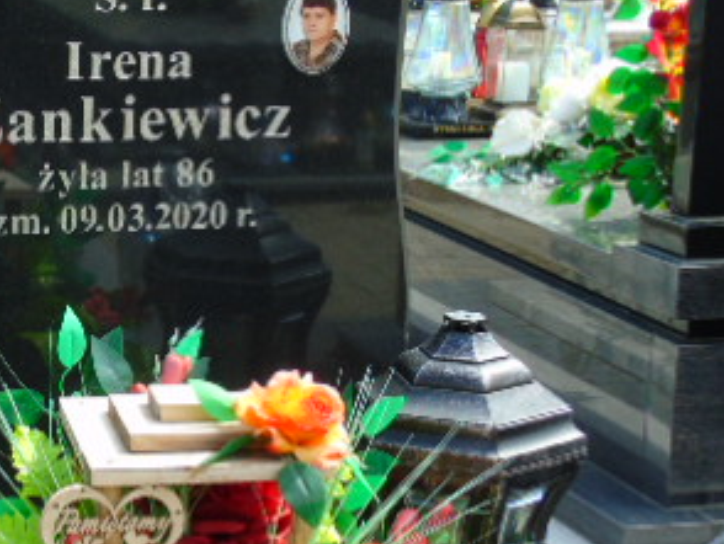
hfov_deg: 19.3
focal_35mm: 100
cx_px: 84
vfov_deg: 14.8
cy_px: 342
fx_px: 2093
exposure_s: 1/400
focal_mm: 8.2
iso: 80
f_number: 4.1
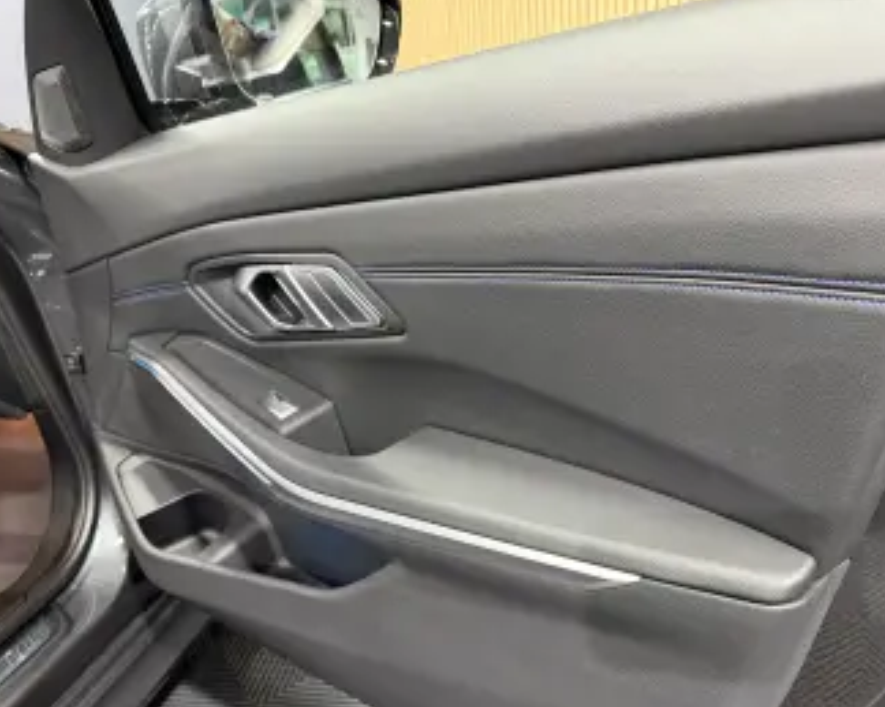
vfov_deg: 54.9
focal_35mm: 26
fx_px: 681
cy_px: 358
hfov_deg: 66.0
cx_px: 453
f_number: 1.78
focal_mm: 6.76
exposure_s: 1/33
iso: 640
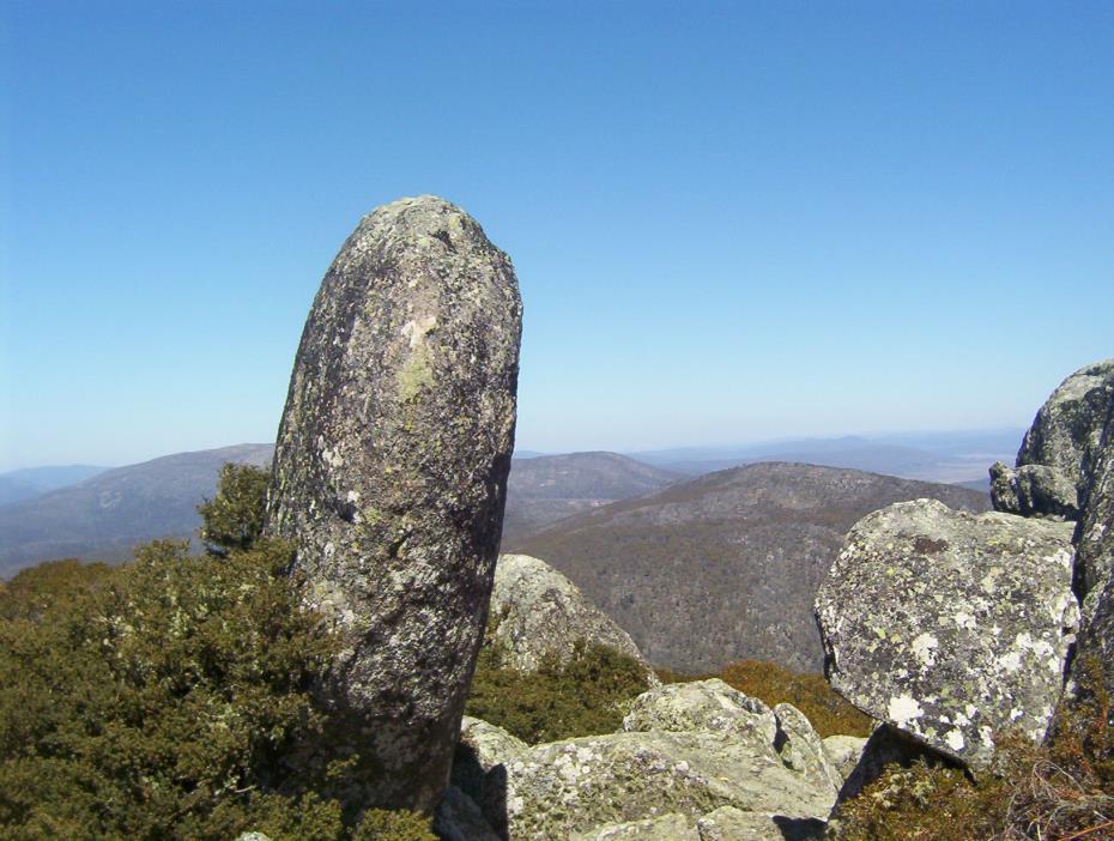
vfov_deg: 39.8
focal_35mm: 36
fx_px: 1161
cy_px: 420
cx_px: 557
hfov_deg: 51.3
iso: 100
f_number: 5.24
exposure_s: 1/749
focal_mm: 5.54
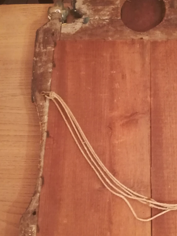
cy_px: 145
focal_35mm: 53
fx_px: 361
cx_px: 138
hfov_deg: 27.1
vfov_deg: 36.0
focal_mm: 3.83
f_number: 2.2
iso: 800
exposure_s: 1/14.3
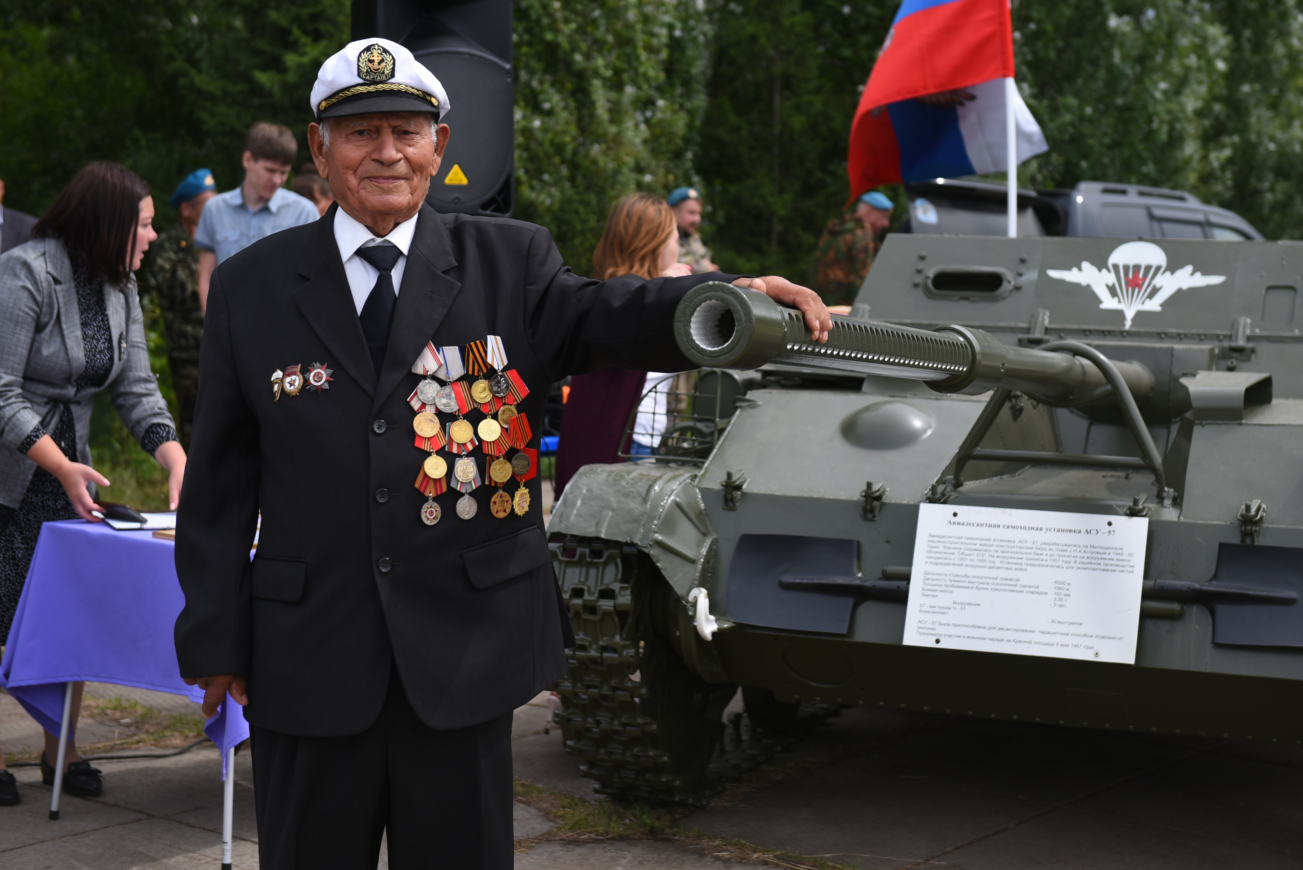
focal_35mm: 62
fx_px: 2245
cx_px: 744
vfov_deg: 21.9
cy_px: 352
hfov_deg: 32.3
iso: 125
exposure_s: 1/1000
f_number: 3.5
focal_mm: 50
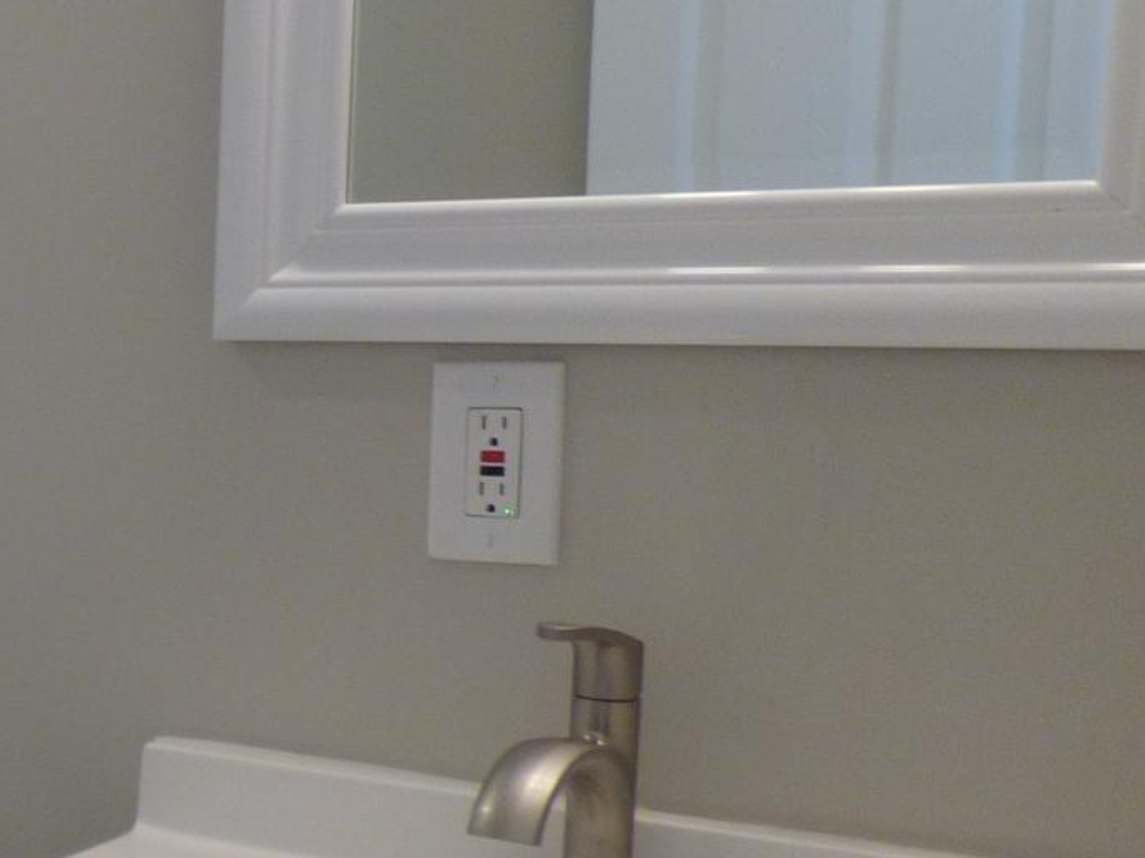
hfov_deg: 27.1
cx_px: -339
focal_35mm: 60
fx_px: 1984
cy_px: 593
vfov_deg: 24.3
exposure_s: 1/60
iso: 125
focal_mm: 3.61
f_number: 2.8
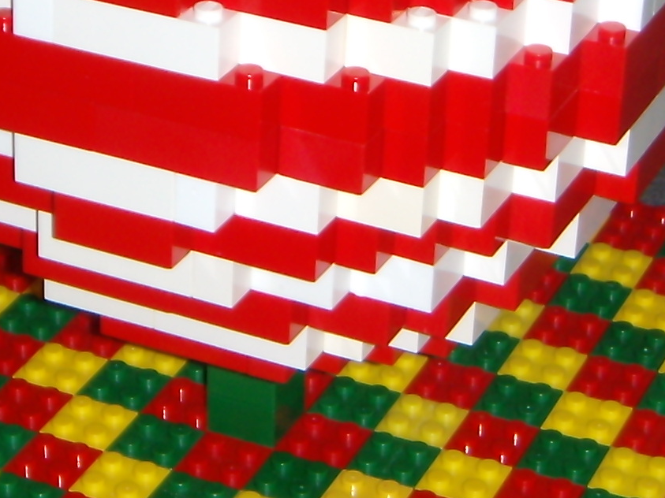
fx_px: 2439
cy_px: 131
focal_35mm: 127
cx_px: 173
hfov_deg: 15.5
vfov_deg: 11.6
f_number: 3.5
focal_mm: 6.4
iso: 64
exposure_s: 1/60.2
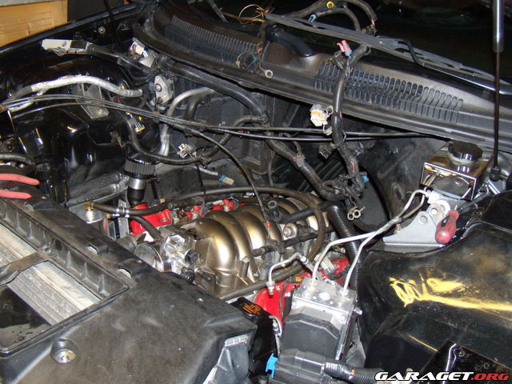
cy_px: 192
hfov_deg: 51.4
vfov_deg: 39.7
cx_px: 256
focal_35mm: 36
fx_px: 532
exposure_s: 1/30
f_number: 3.6
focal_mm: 6.4
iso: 200
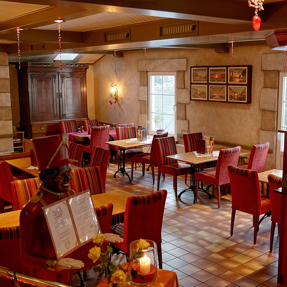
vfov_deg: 39.2
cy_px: 141
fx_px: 403
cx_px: 185
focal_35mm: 43
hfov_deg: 38.8
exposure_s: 1/10
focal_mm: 22
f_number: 3.2
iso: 100
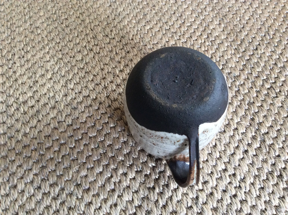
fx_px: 266
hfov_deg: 56.9
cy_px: 108
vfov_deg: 44.1
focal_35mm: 32
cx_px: 144
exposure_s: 1/25
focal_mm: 3.3
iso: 160
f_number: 2.4
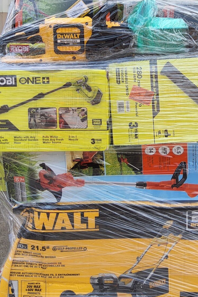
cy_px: 141
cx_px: 131
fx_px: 297
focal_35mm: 36
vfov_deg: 53.1
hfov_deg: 36.5
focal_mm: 3.08
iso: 32
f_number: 2
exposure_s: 1/400
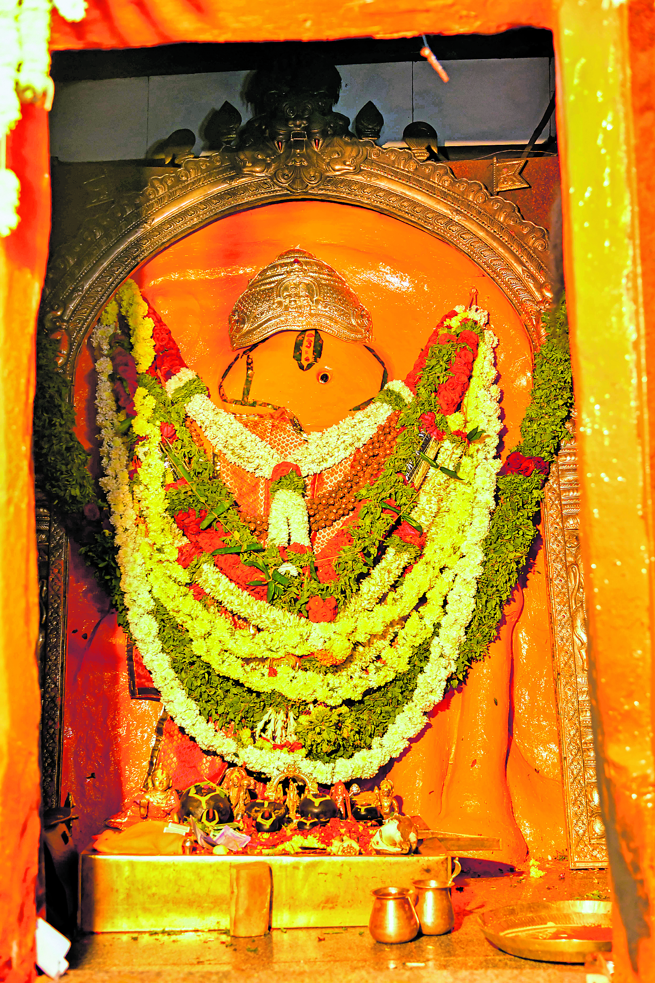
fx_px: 1255
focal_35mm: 46
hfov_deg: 29.2
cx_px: 328
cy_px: 492
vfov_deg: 42.7
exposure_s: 1/160
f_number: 4
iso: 2000
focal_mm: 46
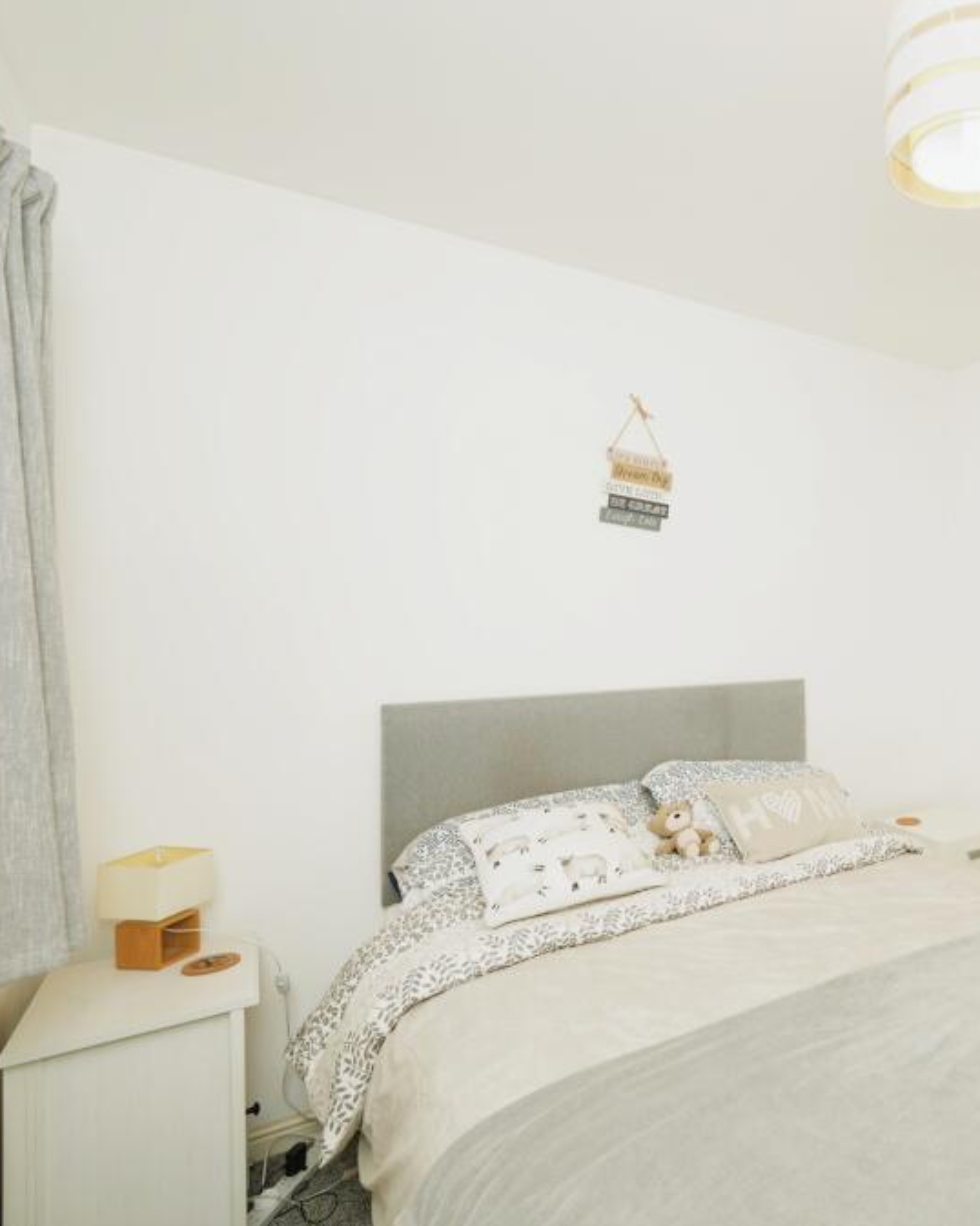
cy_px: 608
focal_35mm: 20
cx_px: 883
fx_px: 725
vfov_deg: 80.4
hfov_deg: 58.2
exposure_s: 1/30
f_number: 5
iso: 400
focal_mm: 14
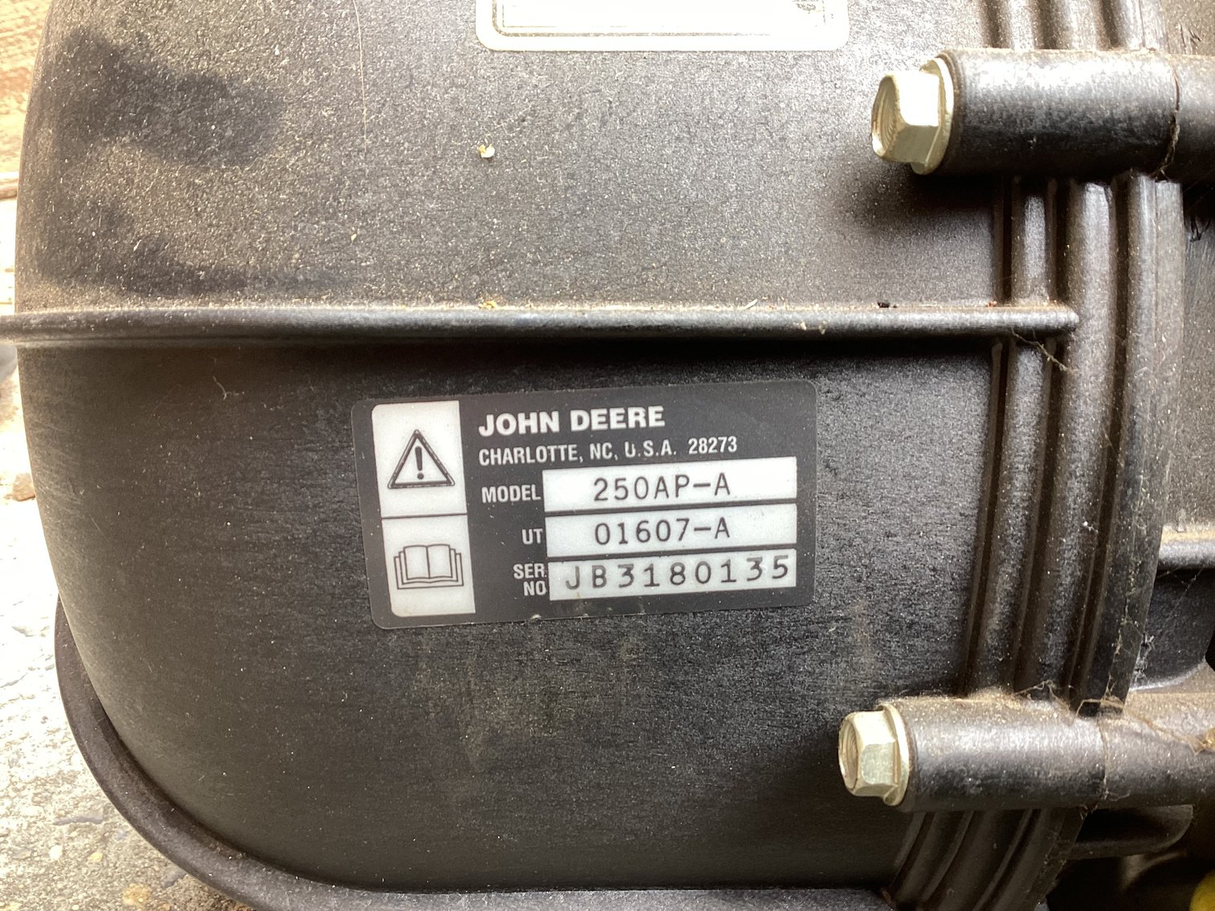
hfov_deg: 58.3
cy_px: 456
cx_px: 608
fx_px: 1088
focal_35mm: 31
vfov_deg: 45.4
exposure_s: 1/60
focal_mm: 3.3
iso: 64
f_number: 2.4
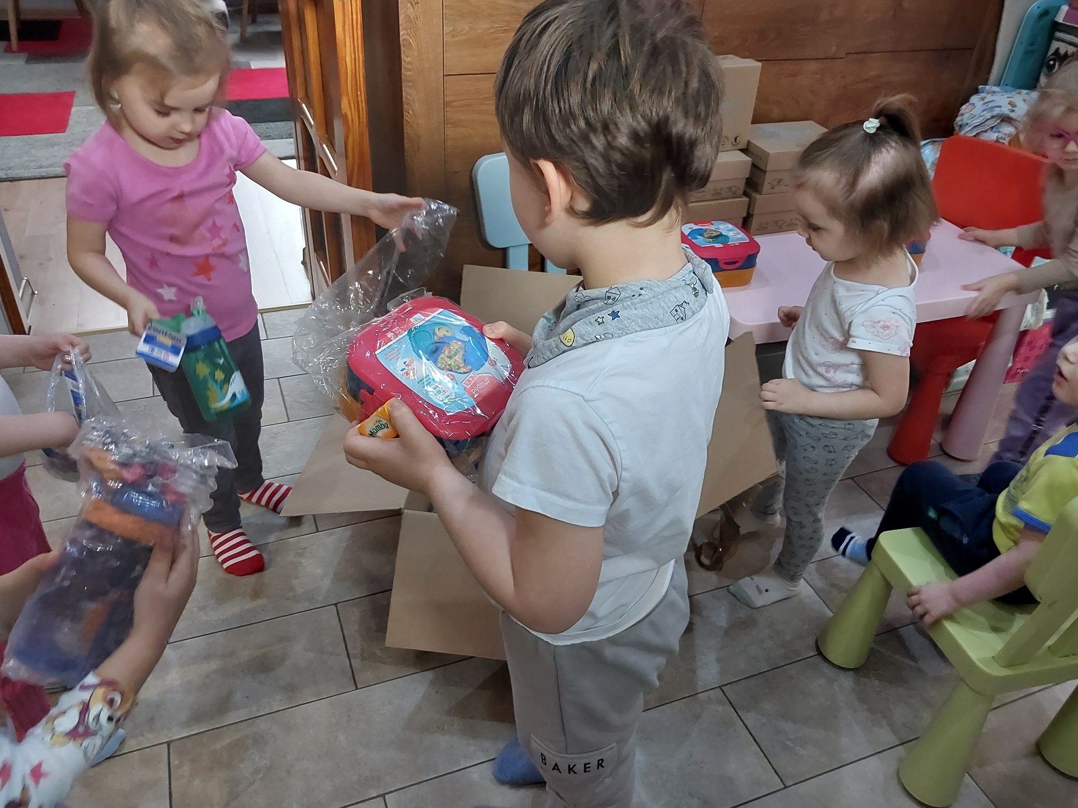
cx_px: 539
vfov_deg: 46.8
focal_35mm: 30
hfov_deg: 60.0
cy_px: 404
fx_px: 934
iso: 400
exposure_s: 1/50
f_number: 1.8
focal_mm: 4.6
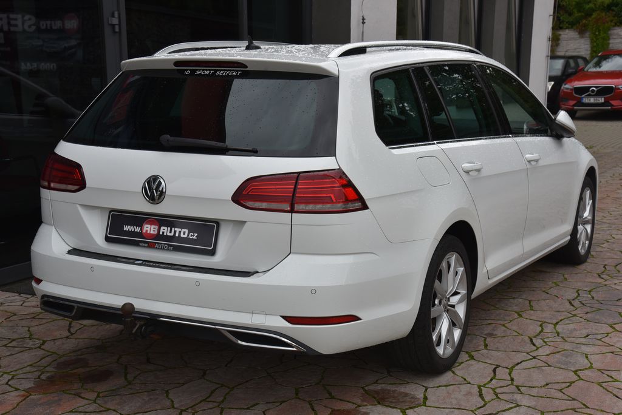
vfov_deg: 27.0
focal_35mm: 50
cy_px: 208
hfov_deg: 39.6
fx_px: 864
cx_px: 311
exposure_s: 1/250
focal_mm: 50
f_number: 8
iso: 500
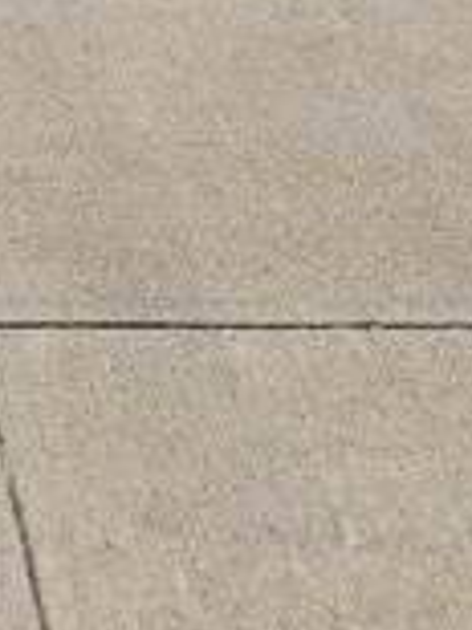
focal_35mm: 114
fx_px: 2075
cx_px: -220
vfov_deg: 13.7
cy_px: -756
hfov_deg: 12.4
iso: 25
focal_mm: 5.4
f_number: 1.8
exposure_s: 1/2874
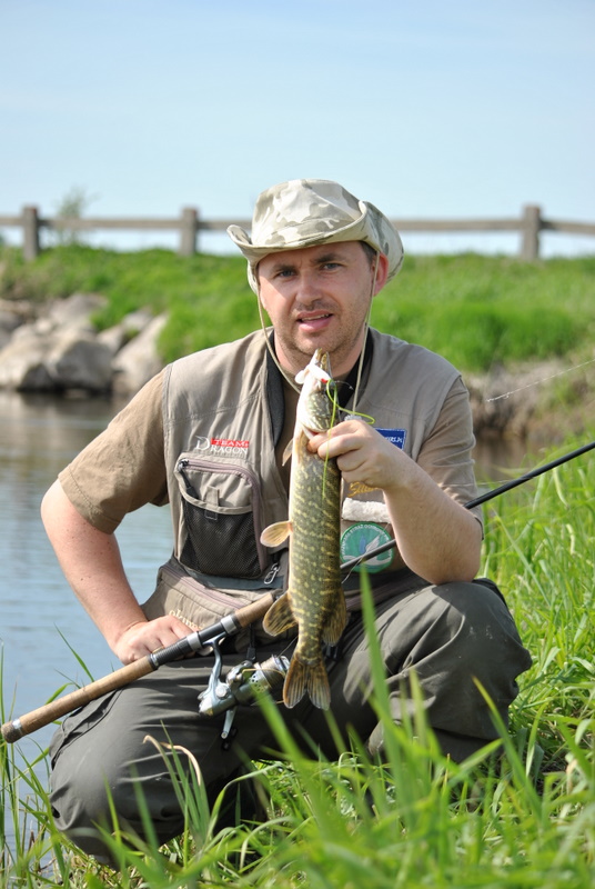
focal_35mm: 105
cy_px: 444
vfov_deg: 19.4
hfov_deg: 13.1
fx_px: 2594
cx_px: 298
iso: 100
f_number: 4.5
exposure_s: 1/500
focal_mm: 70
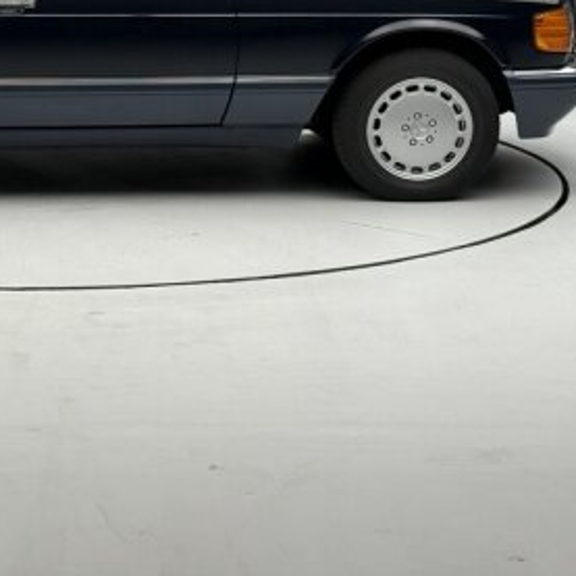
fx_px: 1845
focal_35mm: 98
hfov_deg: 17.3
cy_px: 162
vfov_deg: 17.7
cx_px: -8
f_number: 1.78
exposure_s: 1/79
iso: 100
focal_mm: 6.76
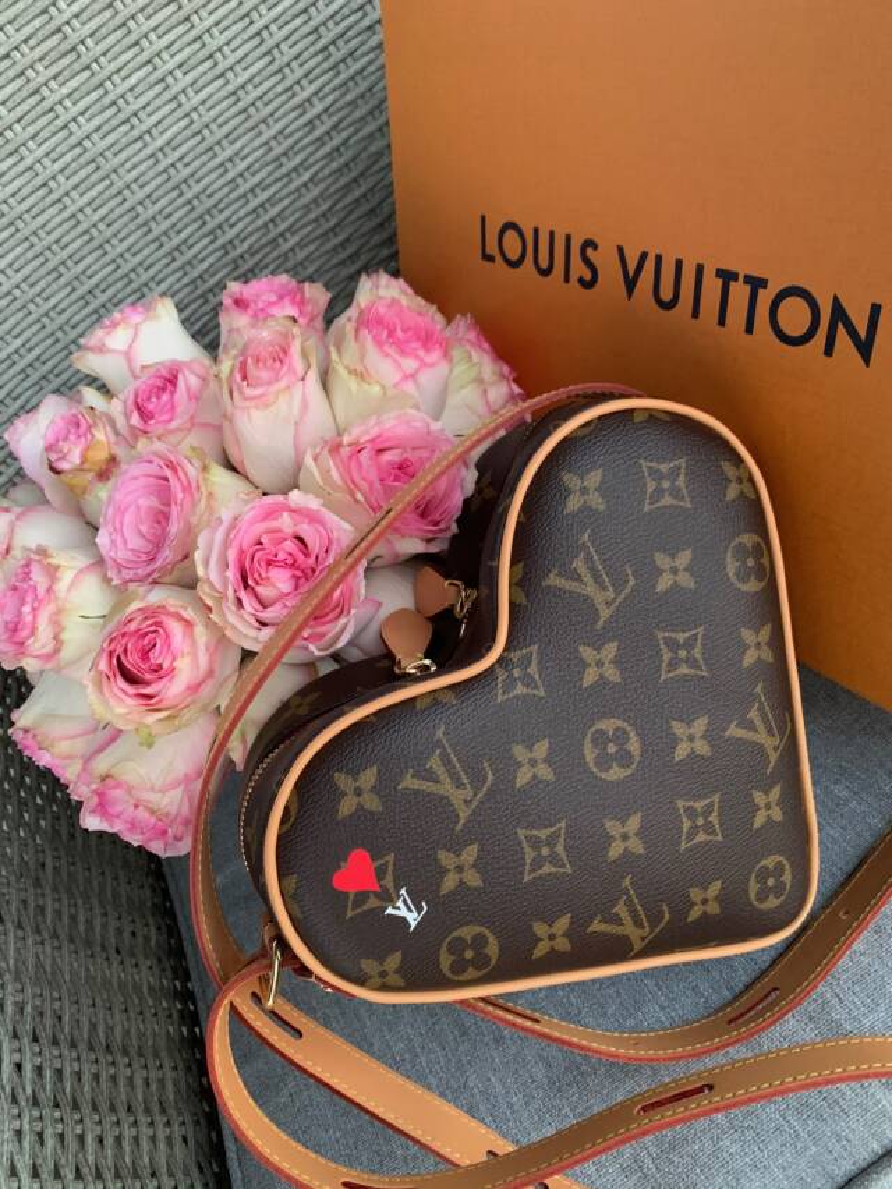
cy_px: 594
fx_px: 893
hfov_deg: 53.1
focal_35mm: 26
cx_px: 446
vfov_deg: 67.3
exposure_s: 1/33
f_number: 1.8
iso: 400
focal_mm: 4.25
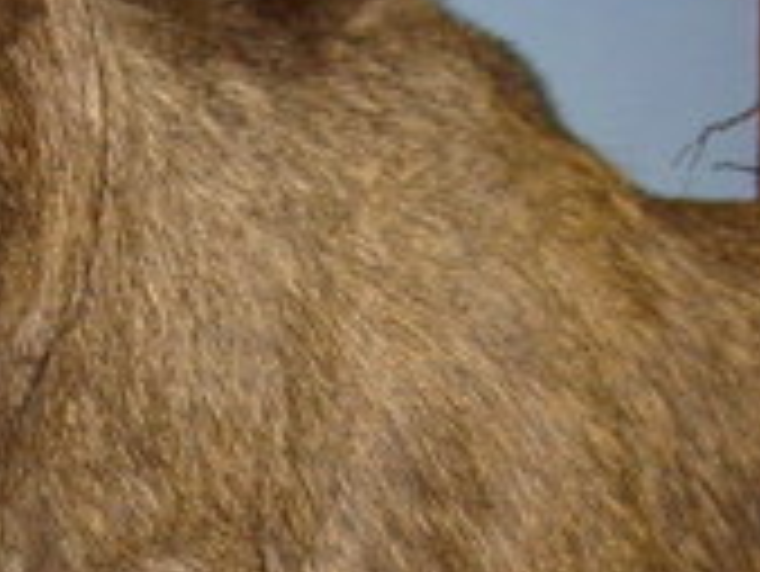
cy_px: 498
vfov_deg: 10.5
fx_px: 3098
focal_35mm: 141
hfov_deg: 14.0
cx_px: 247
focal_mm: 5.6
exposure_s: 1/60
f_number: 2.8
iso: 100
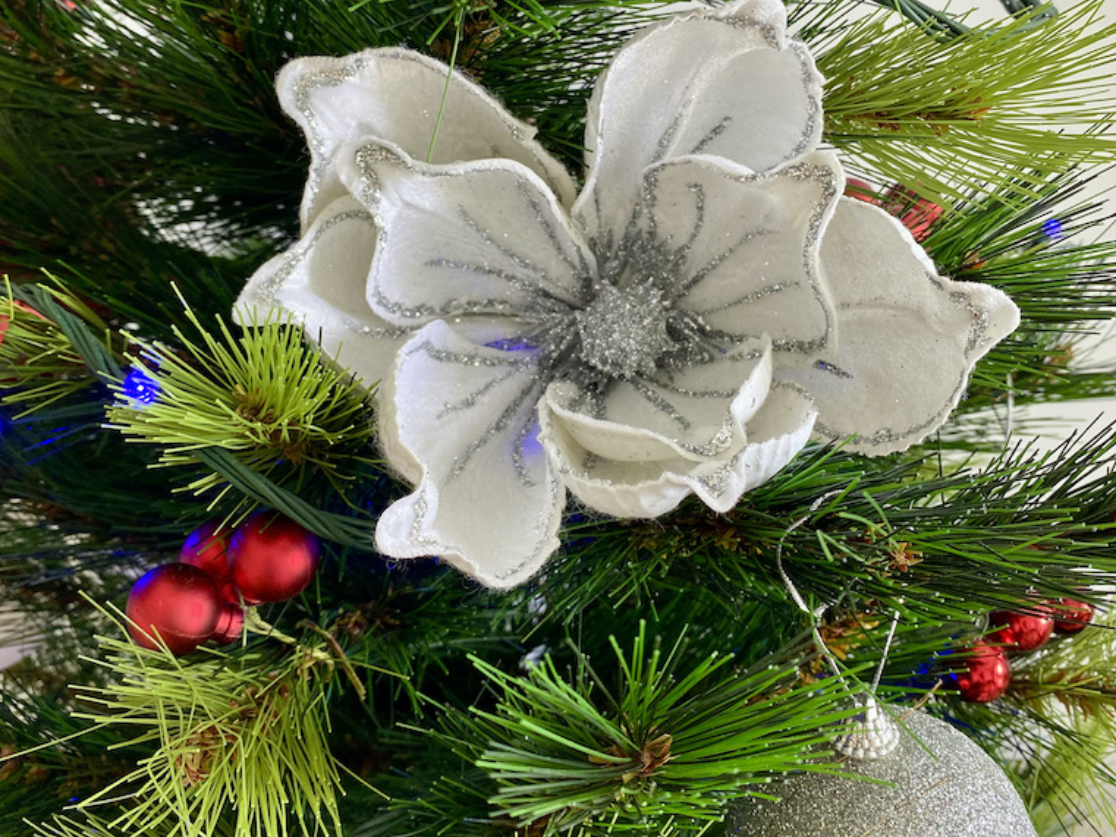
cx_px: 556
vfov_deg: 40.2
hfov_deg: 52.6
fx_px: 1129
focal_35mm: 35
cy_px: 284
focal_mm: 4.25
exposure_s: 1/100
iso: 125
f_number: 1.8
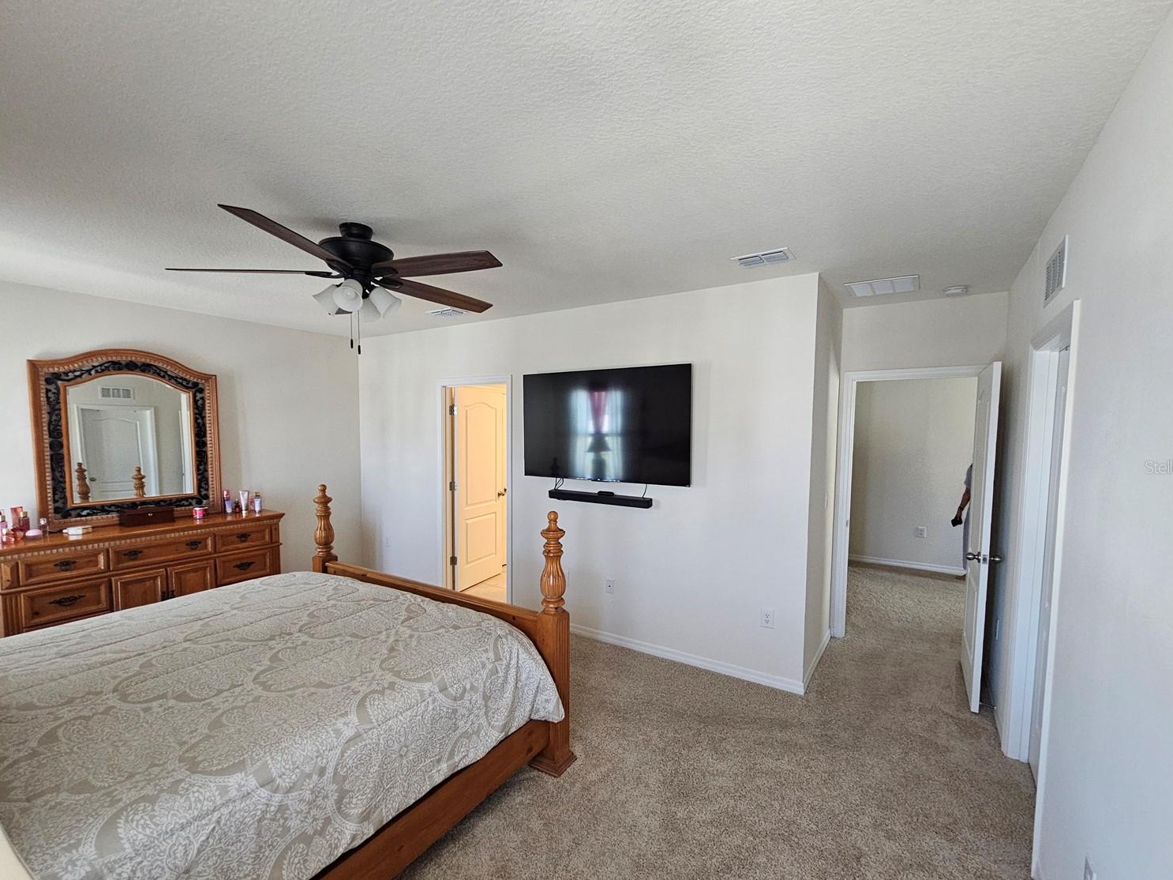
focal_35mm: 14
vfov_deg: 85.6
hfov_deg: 102.1
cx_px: 588
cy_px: 467
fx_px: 474
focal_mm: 2.2
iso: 320
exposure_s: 1/40
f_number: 2.2
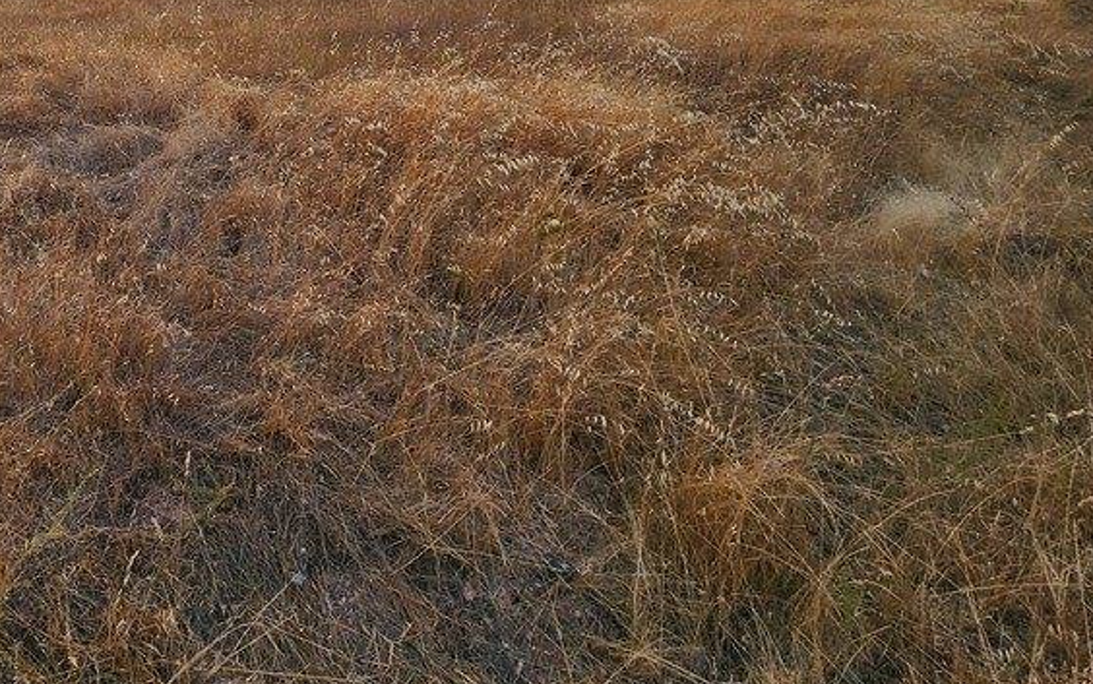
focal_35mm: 25
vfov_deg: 42.9
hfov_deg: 64.4
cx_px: 180
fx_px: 745
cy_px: 10
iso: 50
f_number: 2.2
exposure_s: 1/434
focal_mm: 2.2
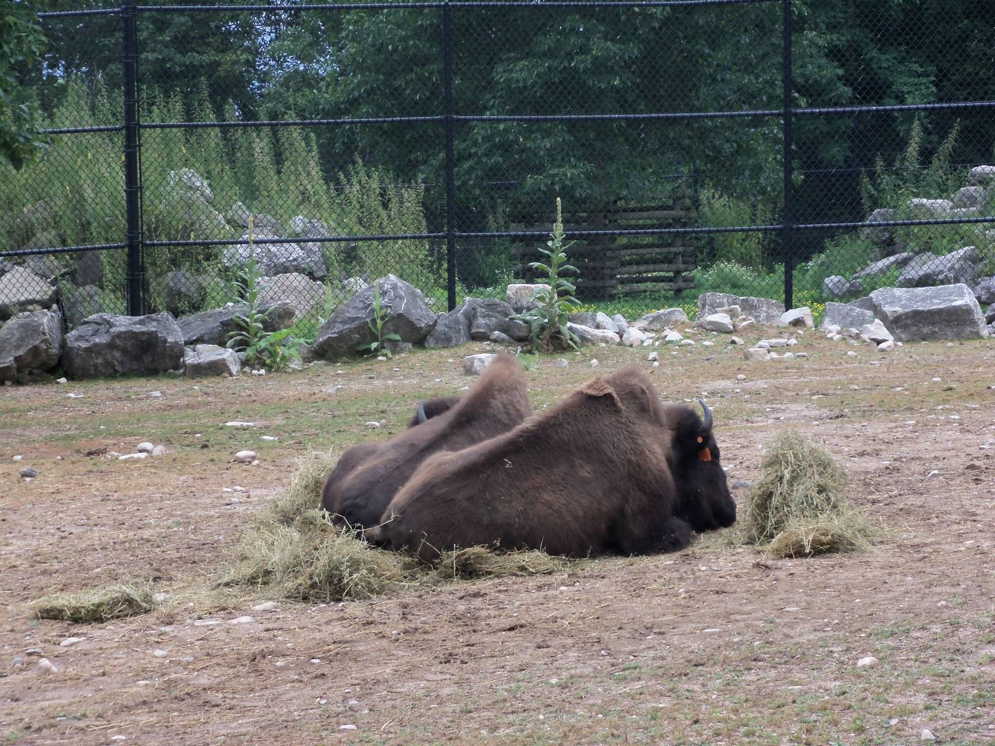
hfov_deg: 14.1
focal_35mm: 140
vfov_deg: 10.6
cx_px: 498
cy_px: 373
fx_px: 4024
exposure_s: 1/200
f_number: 5.7
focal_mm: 25.3
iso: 80
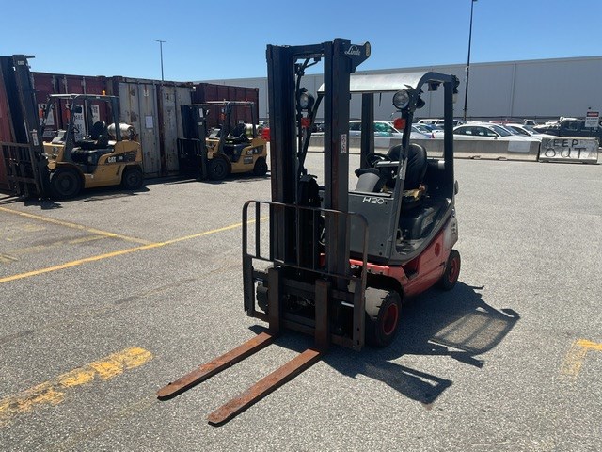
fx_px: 504
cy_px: 226
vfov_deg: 48.2
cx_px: 301
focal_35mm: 29
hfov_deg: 61.7
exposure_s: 1/1848
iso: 16
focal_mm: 3
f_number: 1.8
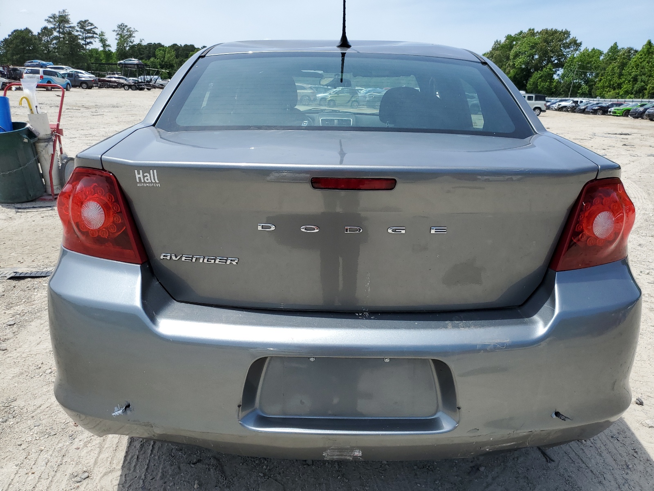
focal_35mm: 26
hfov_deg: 67.3
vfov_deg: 53.1
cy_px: 246
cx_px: 327
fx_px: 491
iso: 50
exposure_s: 1/3333
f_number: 1.5
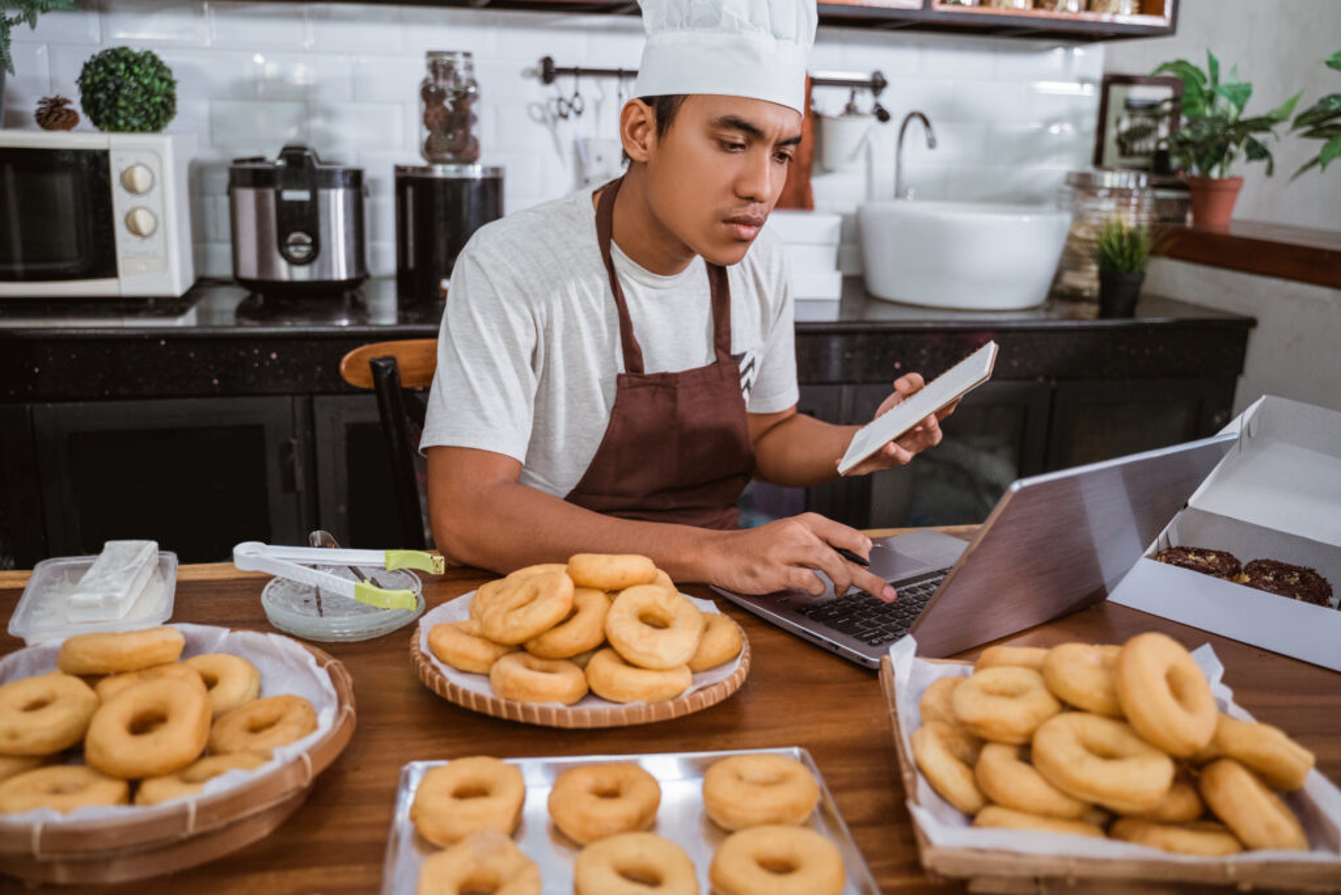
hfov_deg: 58.7
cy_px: 448
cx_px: 670
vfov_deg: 41.1
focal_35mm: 32
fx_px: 1192
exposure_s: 1/200
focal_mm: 32
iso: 1250
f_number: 2.8
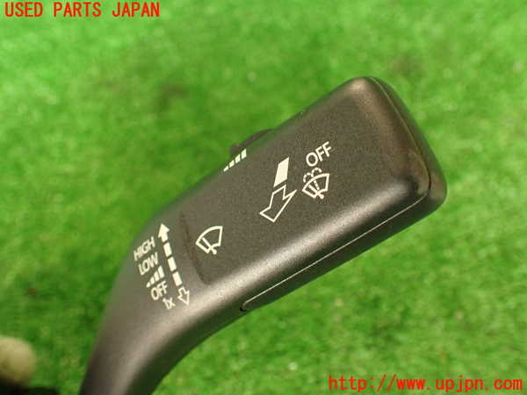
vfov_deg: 46.8
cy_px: 198
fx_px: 457
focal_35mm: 30
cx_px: 264
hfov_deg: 60.0
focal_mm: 5.4
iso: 250
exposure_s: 1/30
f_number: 2.3
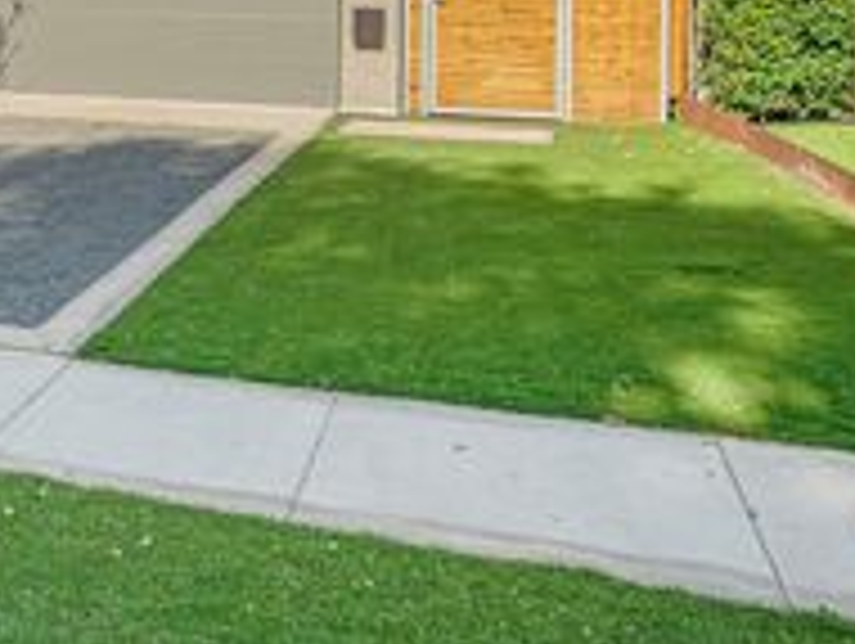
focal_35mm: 43
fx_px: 1063
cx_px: -50
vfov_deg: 29.5
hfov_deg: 37.7
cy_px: -104
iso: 50
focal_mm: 17
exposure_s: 1/80
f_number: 5.6
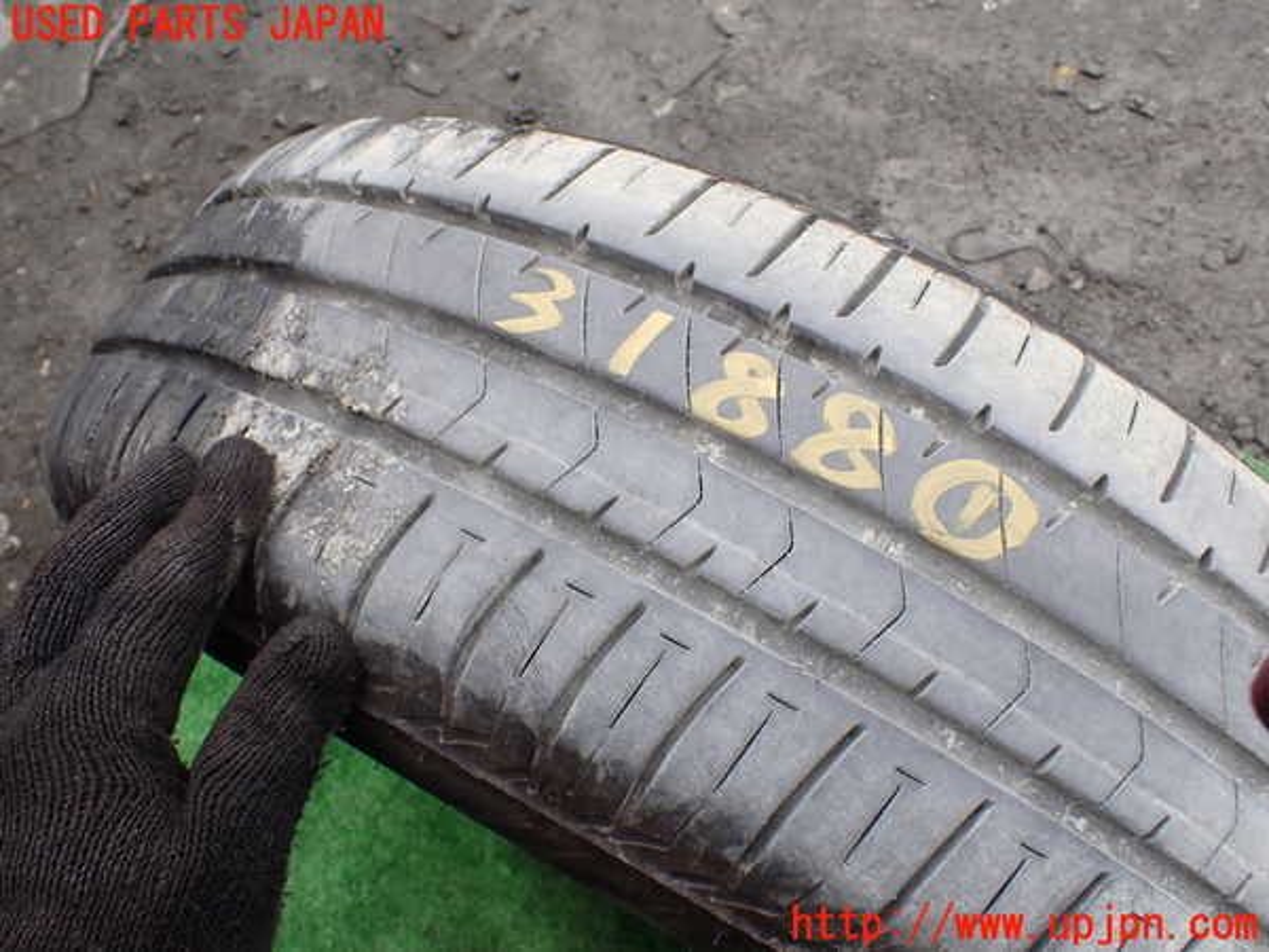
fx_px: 1100
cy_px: 476
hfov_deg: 60.0
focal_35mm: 30
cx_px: 634
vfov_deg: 46.8
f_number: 3.2
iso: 100
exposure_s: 1/250
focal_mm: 5.4
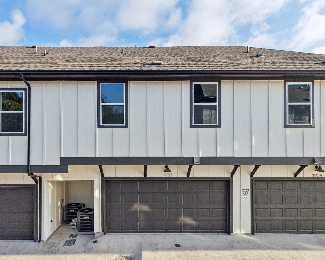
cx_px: 148
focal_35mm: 26
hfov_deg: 65.9
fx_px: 250
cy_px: 135
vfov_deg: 54.9
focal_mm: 8.67
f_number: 1.8
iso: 240
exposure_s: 1/2000
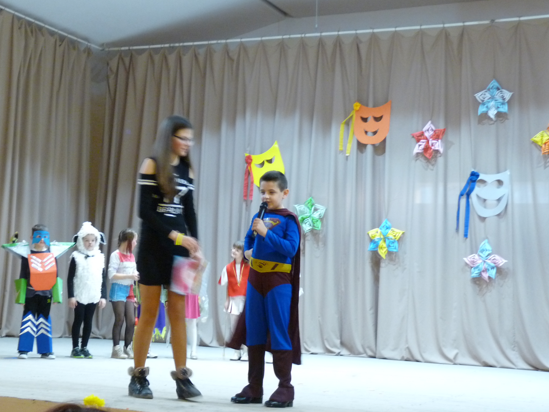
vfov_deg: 22.3
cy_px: 198
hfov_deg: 29.3
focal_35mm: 66
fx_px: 1047
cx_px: 216
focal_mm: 9.2
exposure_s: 1/10
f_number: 3.2
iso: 400
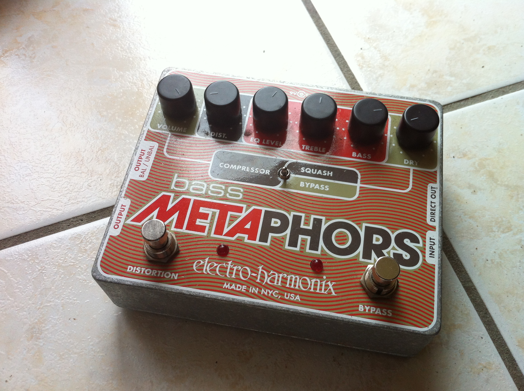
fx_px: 529
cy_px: 196
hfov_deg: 52.7
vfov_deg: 40.6
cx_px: 262
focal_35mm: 35
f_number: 2.8
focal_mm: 3.85
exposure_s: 1/40
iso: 80
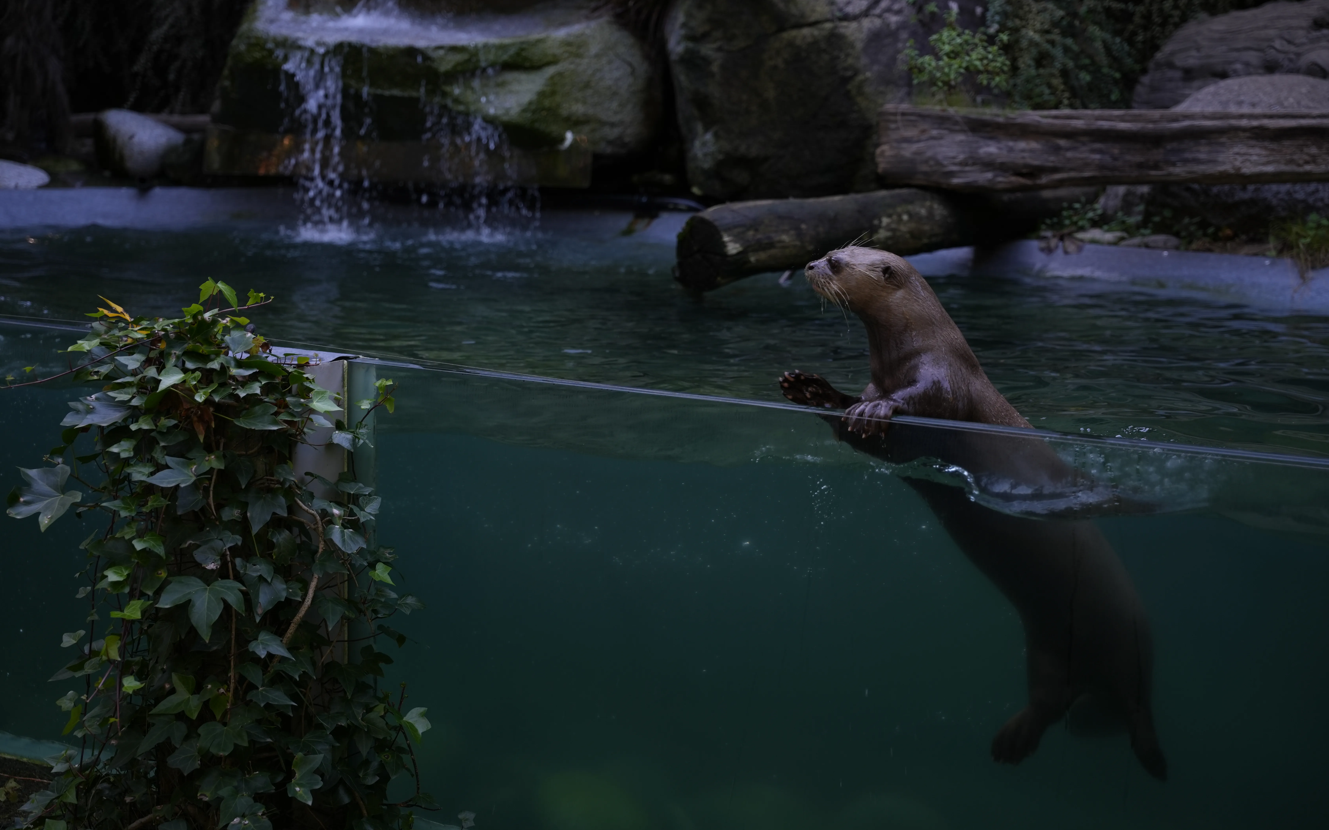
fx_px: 1963
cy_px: 451
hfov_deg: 37.4
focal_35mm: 54
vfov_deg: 23.9
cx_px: 658
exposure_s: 1/250
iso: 250
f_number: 2.8
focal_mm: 51.2
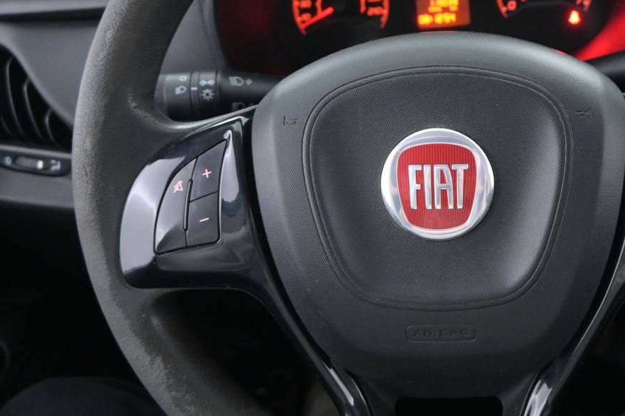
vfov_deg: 30.4
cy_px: 172
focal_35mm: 44
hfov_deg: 43.6
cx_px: 439
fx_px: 764
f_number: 3.5
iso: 2500
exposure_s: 1/30
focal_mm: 16
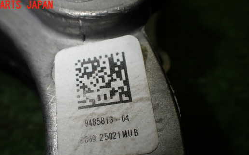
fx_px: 251
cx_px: 110
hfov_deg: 52.6
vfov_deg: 34.0
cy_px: 108
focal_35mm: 37
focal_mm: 5.4
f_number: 3.2
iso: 100
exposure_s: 1/160
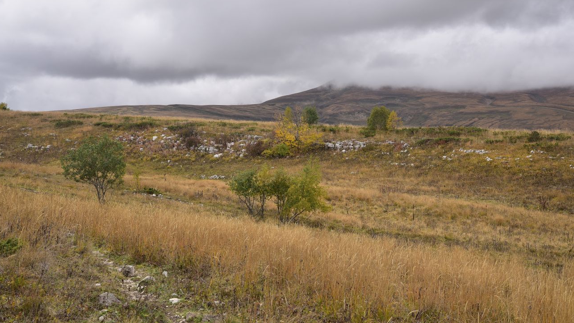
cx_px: 286
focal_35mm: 53
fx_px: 807
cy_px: 153
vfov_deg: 22.6
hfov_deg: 39.2
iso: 100
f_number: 10
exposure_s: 1/100
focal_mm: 50
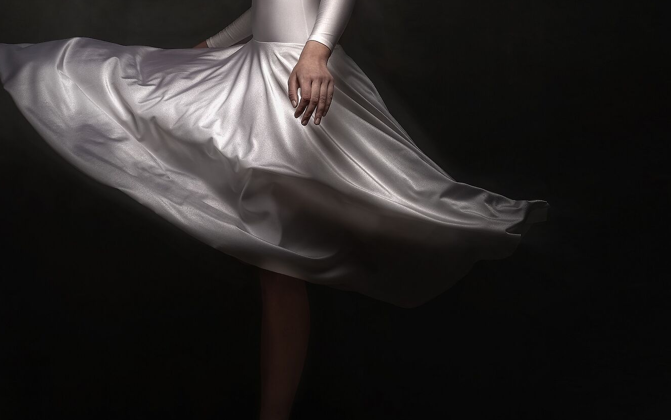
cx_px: 287
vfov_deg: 14.1
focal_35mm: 92
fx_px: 1683
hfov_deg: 22.5
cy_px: 43
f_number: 8
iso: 100
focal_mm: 50
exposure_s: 1/200
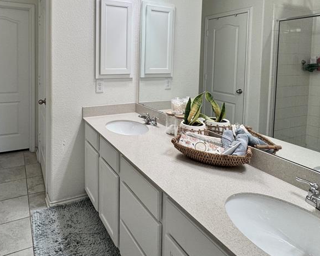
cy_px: 69
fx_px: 227
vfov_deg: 56.3
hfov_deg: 69.0
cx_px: 116
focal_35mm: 24
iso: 80
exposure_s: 1/120
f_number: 2.2
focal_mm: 2.22
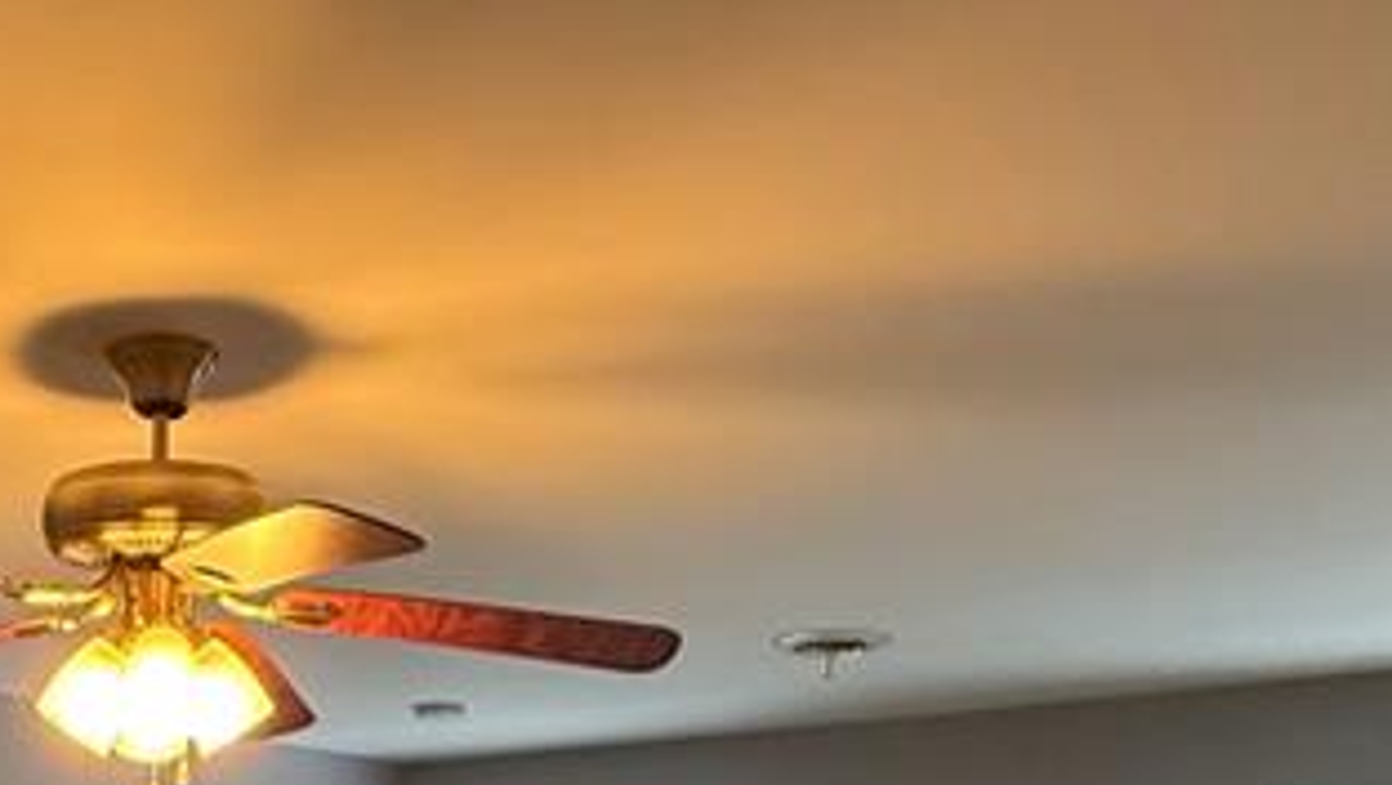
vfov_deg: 17.4
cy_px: 1566
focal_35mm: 50
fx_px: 1847
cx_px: 116
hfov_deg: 38.2
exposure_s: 1/120
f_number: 2.2
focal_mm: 2.22
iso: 500
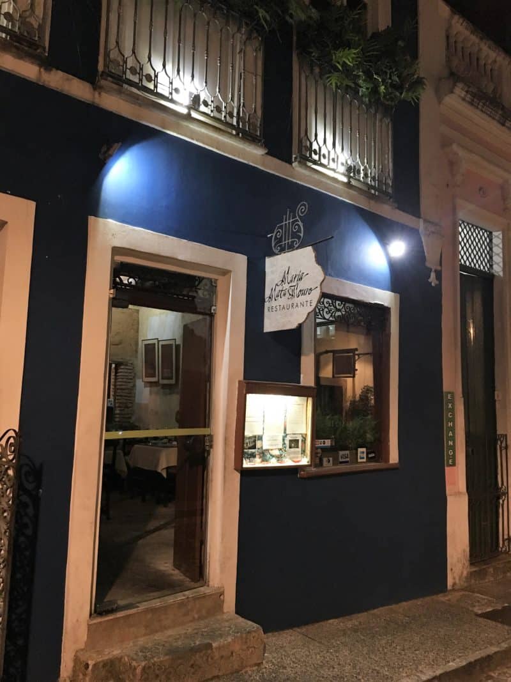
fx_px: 571
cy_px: 341
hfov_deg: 48.2
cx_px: 256
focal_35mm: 29
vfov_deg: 61.7
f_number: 2.2
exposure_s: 1/17
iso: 200
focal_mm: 4.15
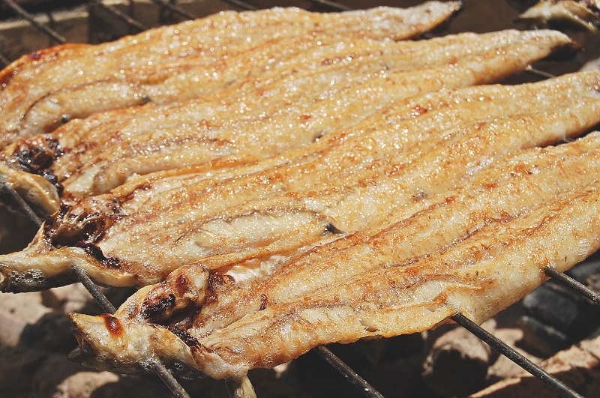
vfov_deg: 16.5
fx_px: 1373
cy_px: 199
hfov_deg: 24.7
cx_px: 300
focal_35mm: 82
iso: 200
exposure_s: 1/500
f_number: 11
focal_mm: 55
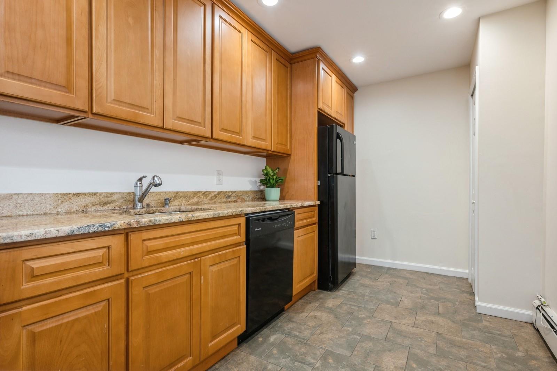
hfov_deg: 91.6
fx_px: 271
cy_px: 186
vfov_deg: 68.9
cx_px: 278
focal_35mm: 18
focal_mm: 17.5
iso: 400
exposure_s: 1/8
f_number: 11
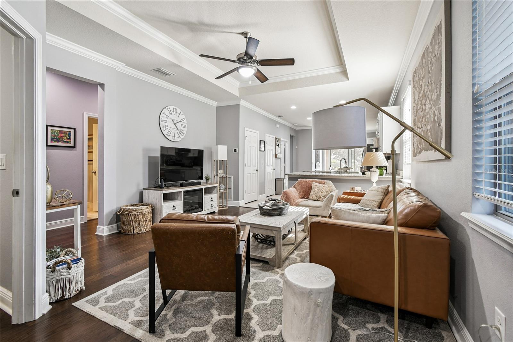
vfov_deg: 77.3
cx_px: 256
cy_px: 171
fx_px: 214
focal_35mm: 15
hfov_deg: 100.4
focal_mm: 10
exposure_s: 1/4
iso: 100
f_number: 7.1
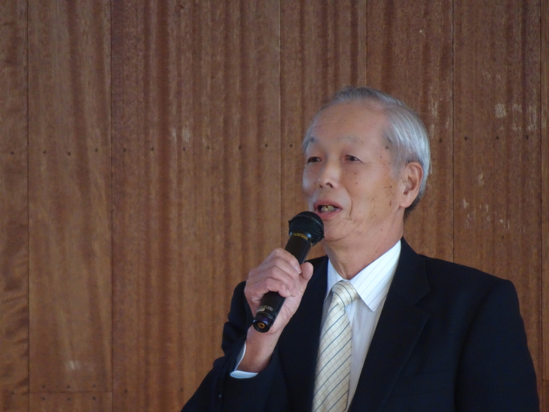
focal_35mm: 720
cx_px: 274
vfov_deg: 2.1
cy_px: 206
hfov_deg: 2.8
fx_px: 11419
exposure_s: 1/160
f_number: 6.4
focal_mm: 123
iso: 800
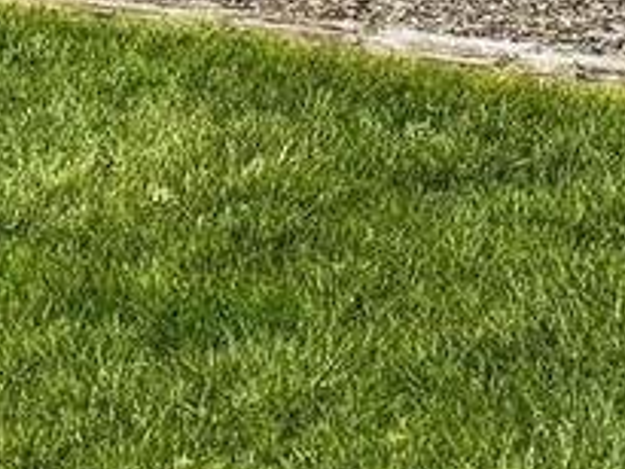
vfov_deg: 9.1
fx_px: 2710
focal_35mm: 150
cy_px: -557
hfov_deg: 13.2
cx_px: 360
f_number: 1.78
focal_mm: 6.76
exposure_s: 1/10309
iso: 80
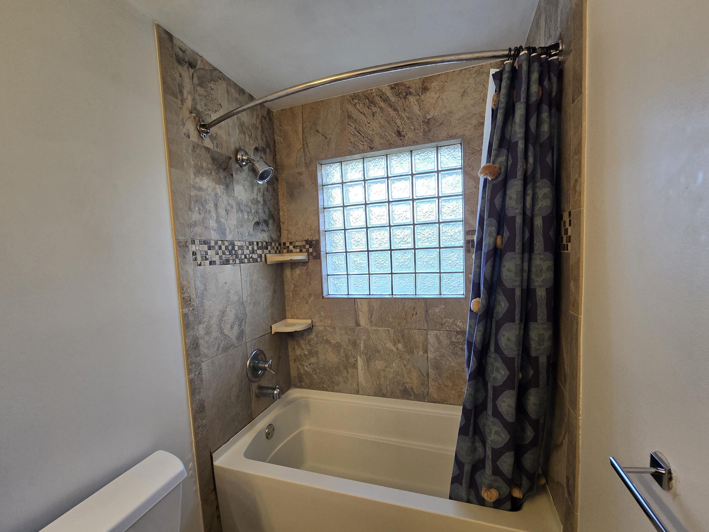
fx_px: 287
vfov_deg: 85.6
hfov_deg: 102.1
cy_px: 280
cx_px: 350
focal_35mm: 14
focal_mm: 2.2
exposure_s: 1/60
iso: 100
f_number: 2.2
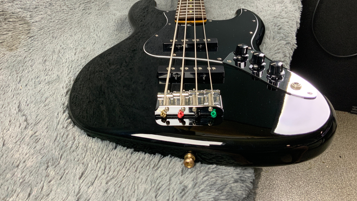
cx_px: 180
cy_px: 69
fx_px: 303
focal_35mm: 32
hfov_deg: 61.0
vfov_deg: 36.4
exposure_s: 1/50
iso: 125
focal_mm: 3
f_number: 1.8
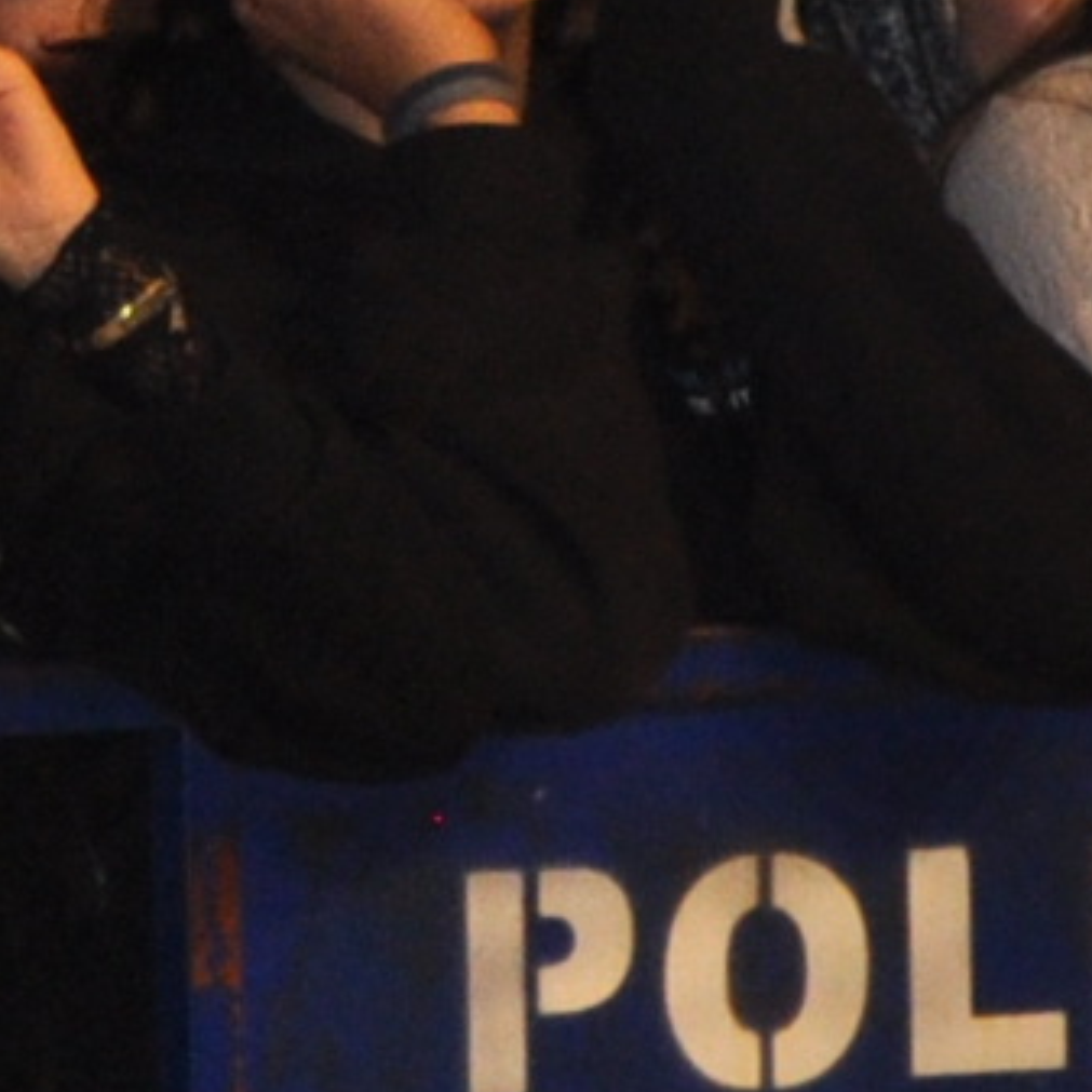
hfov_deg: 2.4
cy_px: -933
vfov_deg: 2.5
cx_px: -3710
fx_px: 25126
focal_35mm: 704
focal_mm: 58
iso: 640
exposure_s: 1/60
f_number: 5
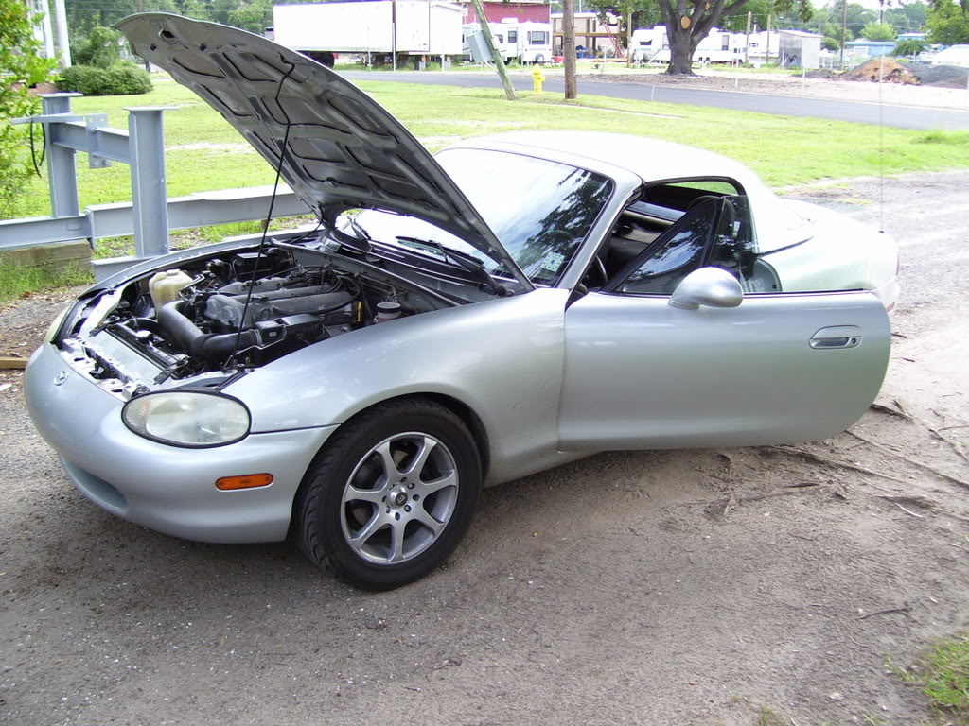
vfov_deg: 39.7
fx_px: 1008
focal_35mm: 36
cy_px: 363
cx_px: 484
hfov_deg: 51.4
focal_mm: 6
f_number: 2.7
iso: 80
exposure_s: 1/125
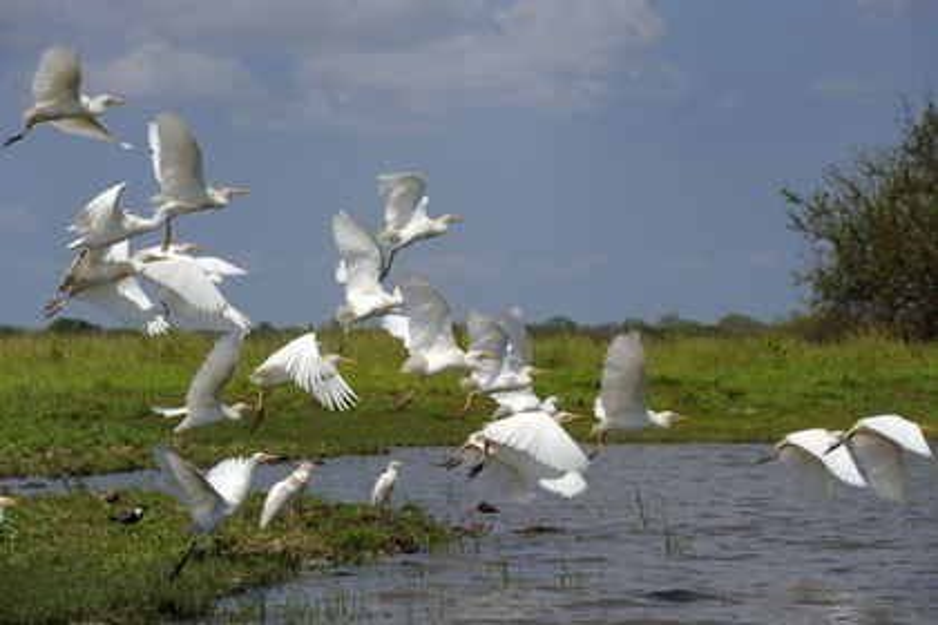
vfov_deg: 6.9
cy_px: 312
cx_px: 469
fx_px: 5211
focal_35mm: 200
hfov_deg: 10.3
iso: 200
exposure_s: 1/500
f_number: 11
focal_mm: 200
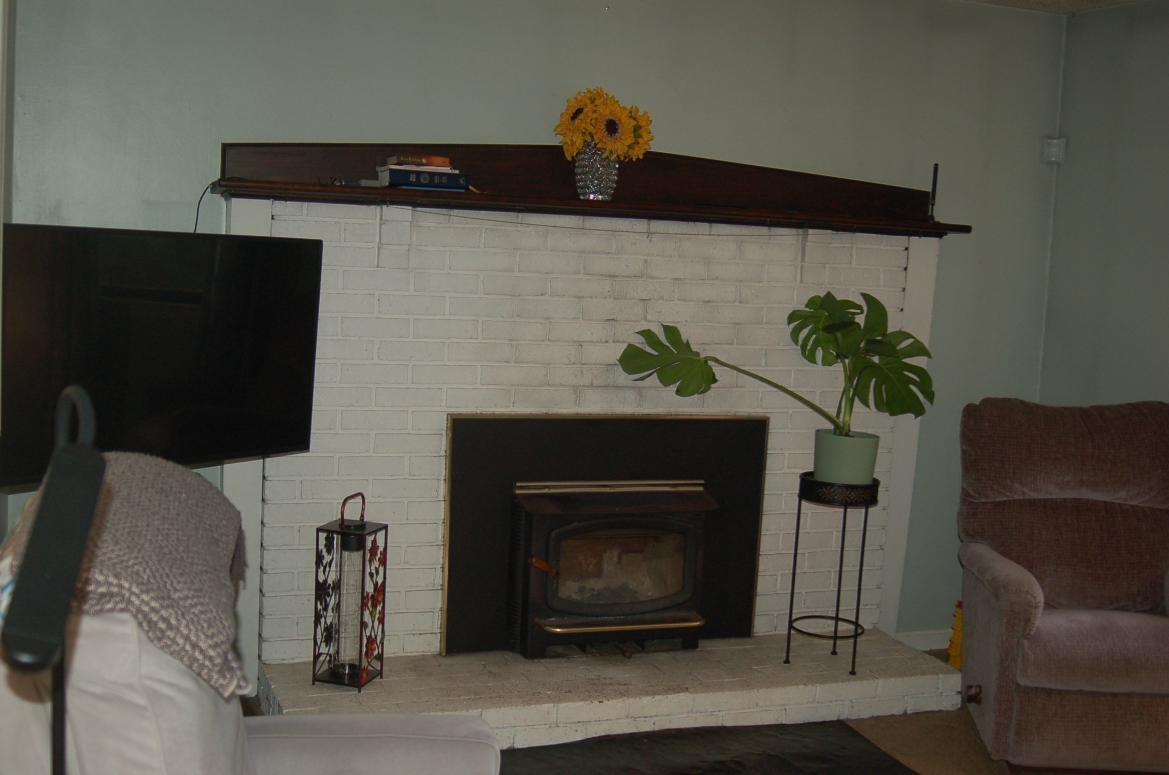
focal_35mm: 42
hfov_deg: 46.5
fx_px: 1361
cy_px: 388
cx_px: 584
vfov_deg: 31.8
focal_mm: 28
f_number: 3.3
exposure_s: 1/60
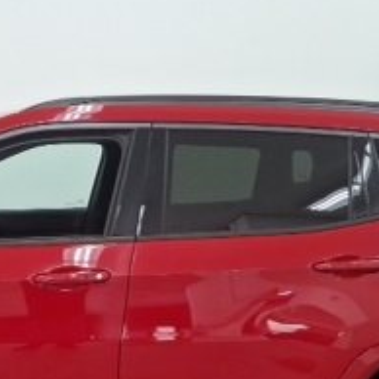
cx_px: 72
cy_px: 330
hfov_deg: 23.3
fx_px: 904
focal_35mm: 73
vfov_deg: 23.1
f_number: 1.8
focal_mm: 4.69
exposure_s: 1/120
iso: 139
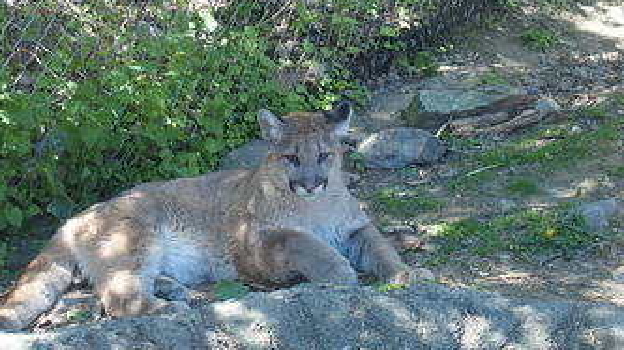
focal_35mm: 84
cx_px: 240
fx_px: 1389
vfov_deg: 14.4
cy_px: 129
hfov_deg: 25.3
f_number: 2.8
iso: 100
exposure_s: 1/125
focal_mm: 12
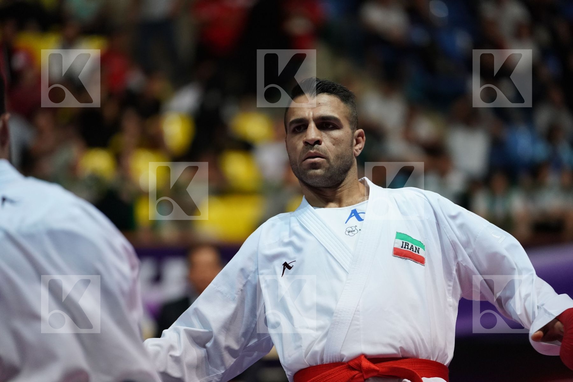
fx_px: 3008
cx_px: 286
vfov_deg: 7.3
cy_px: 191
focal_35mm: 189
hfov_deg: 10.9
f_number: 2.8
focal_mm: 189
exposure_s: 1/1000
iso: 4000
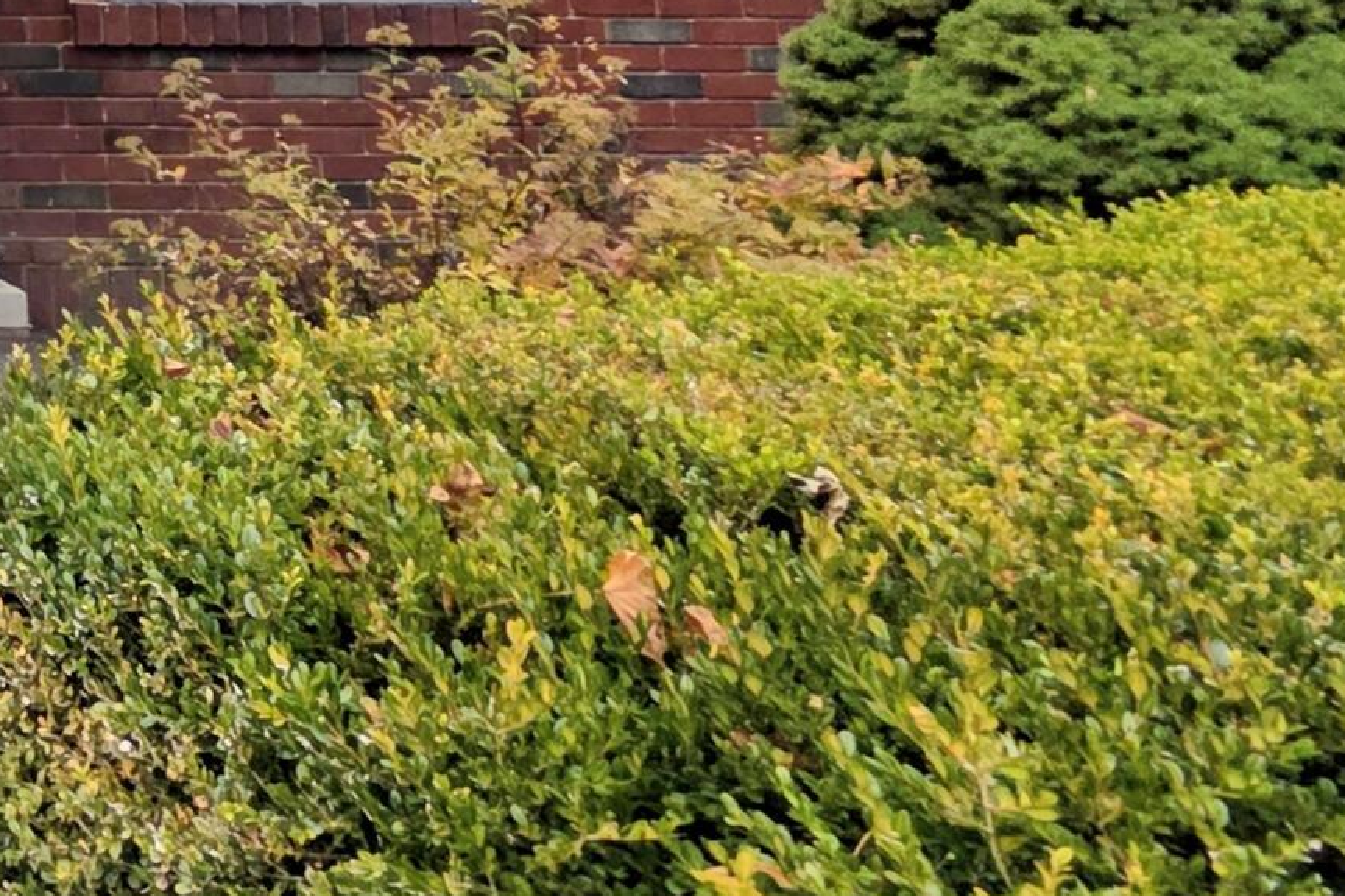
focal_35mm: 47
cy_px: -427
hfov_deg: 26.0
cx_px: -812
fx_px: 1756
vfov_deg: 23.3
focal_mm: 2.2
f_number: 2.2
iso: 50
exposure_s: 1/709
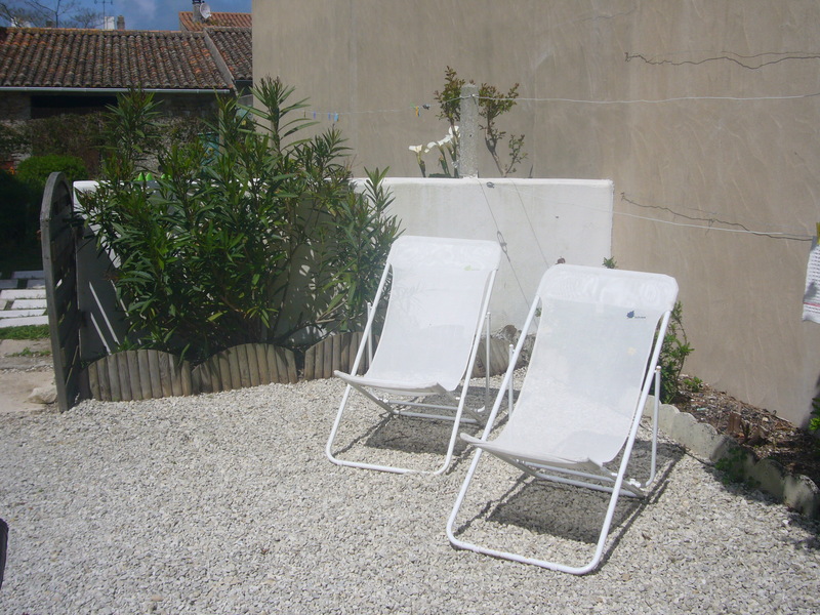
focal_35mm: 42
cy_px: 308
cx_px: 410
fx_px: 995
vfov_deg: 34.3
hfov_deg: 44.8
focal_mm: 6.9
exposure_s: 1/640
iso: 80
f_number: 7.1
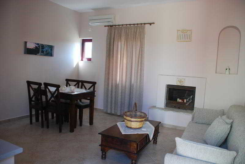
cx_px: 122
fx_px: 204
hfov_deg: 61.9
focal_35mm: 30
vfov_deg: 43.7
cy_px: 82
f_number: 3.8
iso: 400
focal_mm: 20
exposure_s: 1/50
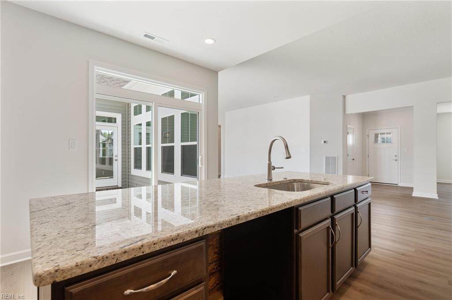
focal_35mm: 17
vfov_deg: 70.3
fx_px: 213
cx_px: 226
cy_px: 150
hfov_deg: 93.3
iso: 160
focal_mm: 17
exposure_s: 1/4
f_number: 8
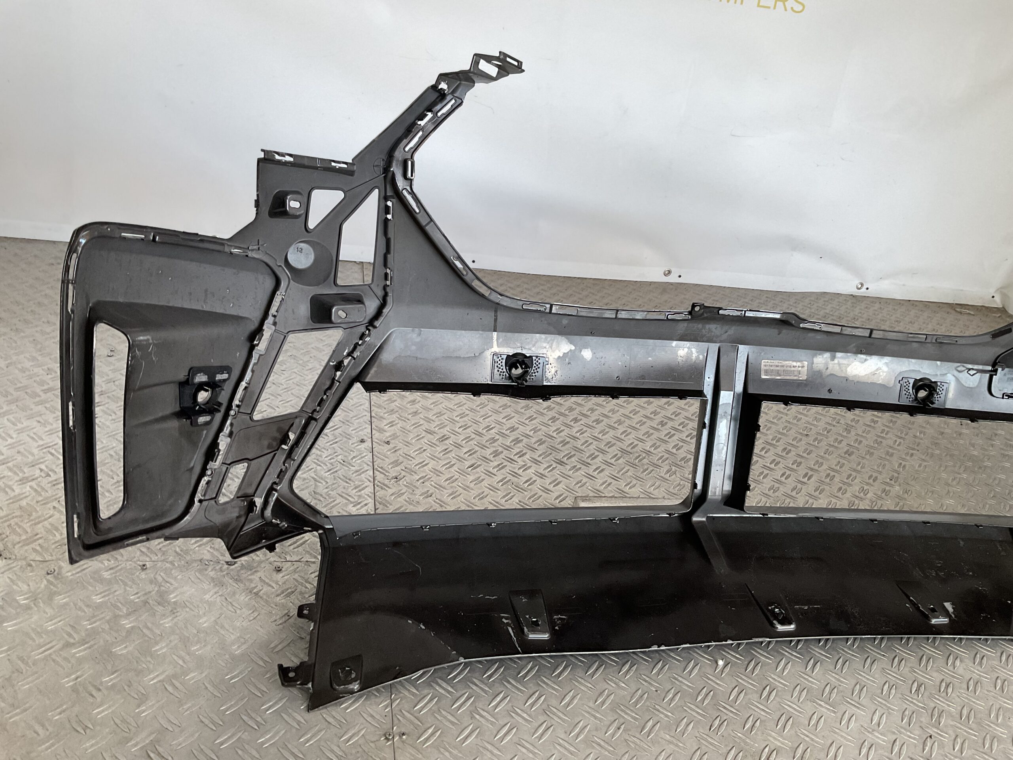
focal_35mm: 29
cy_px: 380
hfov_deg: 61.7
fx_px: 849
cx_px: 506
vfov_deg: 48.2
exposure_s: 1/100
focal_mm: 3
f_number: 1.8
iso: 64
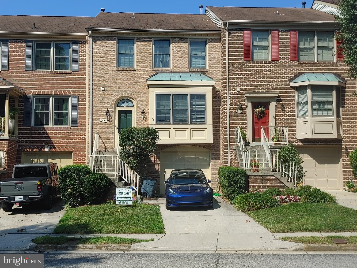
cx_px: 178
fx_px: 423
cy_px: 134
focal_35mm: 41
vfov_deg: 35.1
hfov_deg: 45.8
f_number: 1.8
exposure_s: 1/1887
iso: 50
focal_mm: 5.58
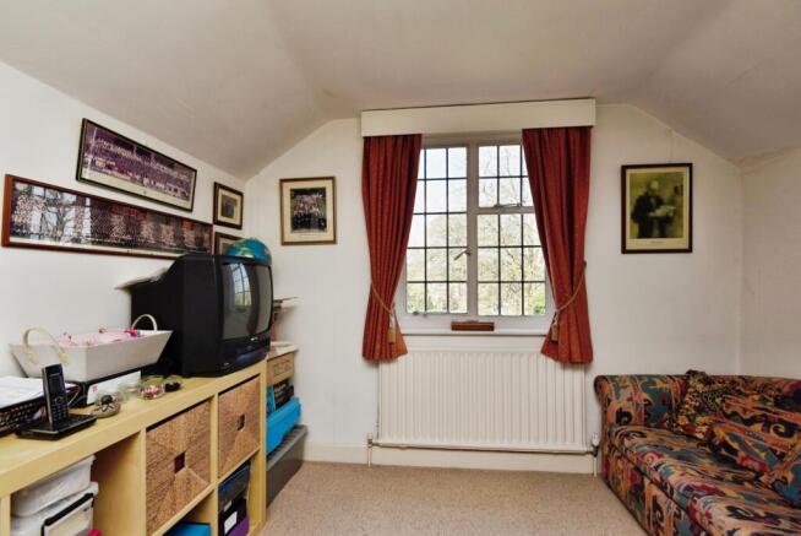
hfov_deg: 96.7
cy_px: 268
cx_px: 400
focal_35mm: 16
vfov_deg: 73.8
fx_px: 356
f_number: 7.1
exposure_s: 1/200
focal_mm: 16
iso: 400
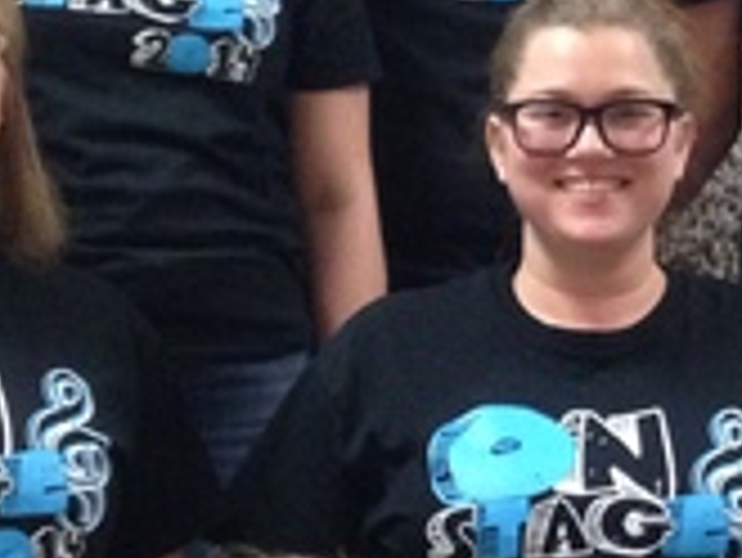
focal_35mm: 144
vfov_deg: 10.3
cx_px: 558
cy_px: 351
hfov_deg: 13.6
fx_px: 3089
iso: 400
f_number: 2.4
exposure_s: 1/20
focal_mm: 4.12
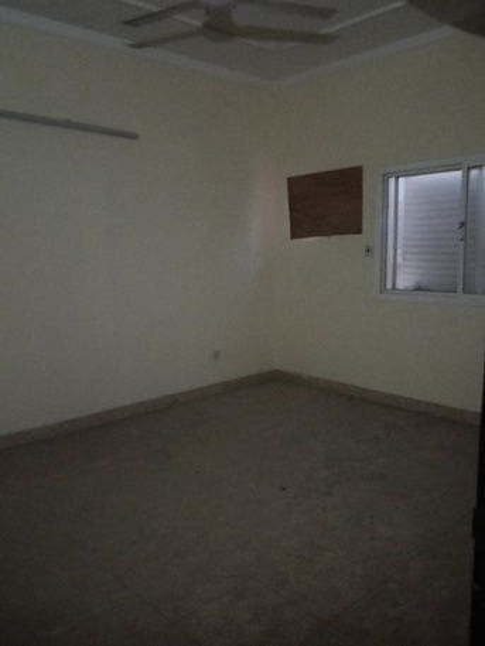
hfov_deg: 51.4
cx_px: 242
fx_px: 504
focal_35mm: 27
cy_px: 323
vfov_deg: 65.3
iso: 6400
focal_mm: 3.98
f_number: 1.8
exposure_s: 1/10
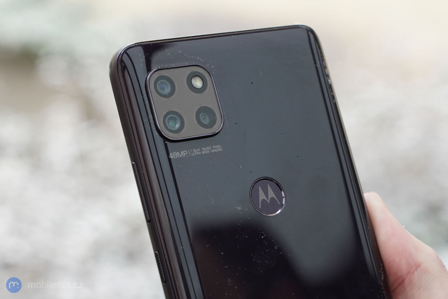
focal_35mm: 70
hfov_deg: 28.8
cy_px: 150
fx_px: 871
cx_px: 224
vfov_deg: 19.5
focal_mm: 70
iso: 2500
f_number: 6.3
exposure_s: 1/200
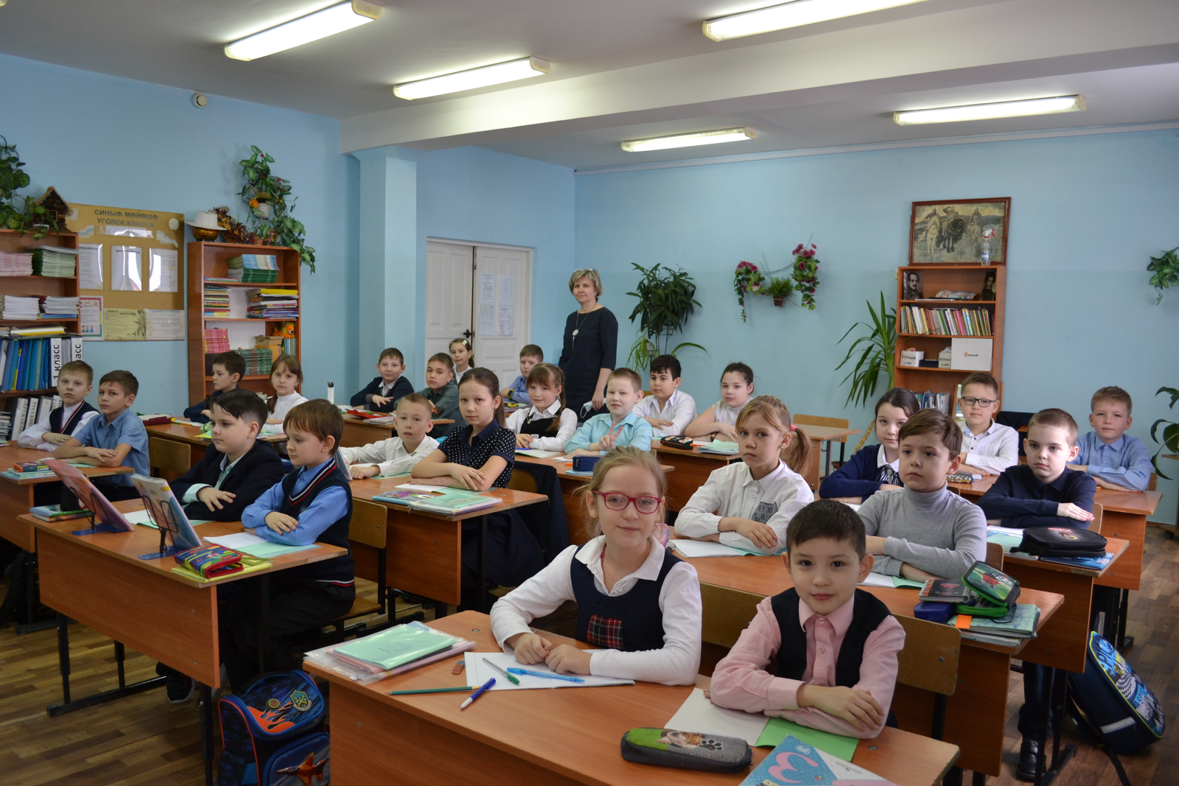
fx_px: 884
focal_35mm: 27
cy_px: 393
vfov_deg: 47.9
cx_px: 590
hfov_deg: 67.4
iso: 400
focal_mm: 18
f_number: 3.5
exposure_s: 1/50
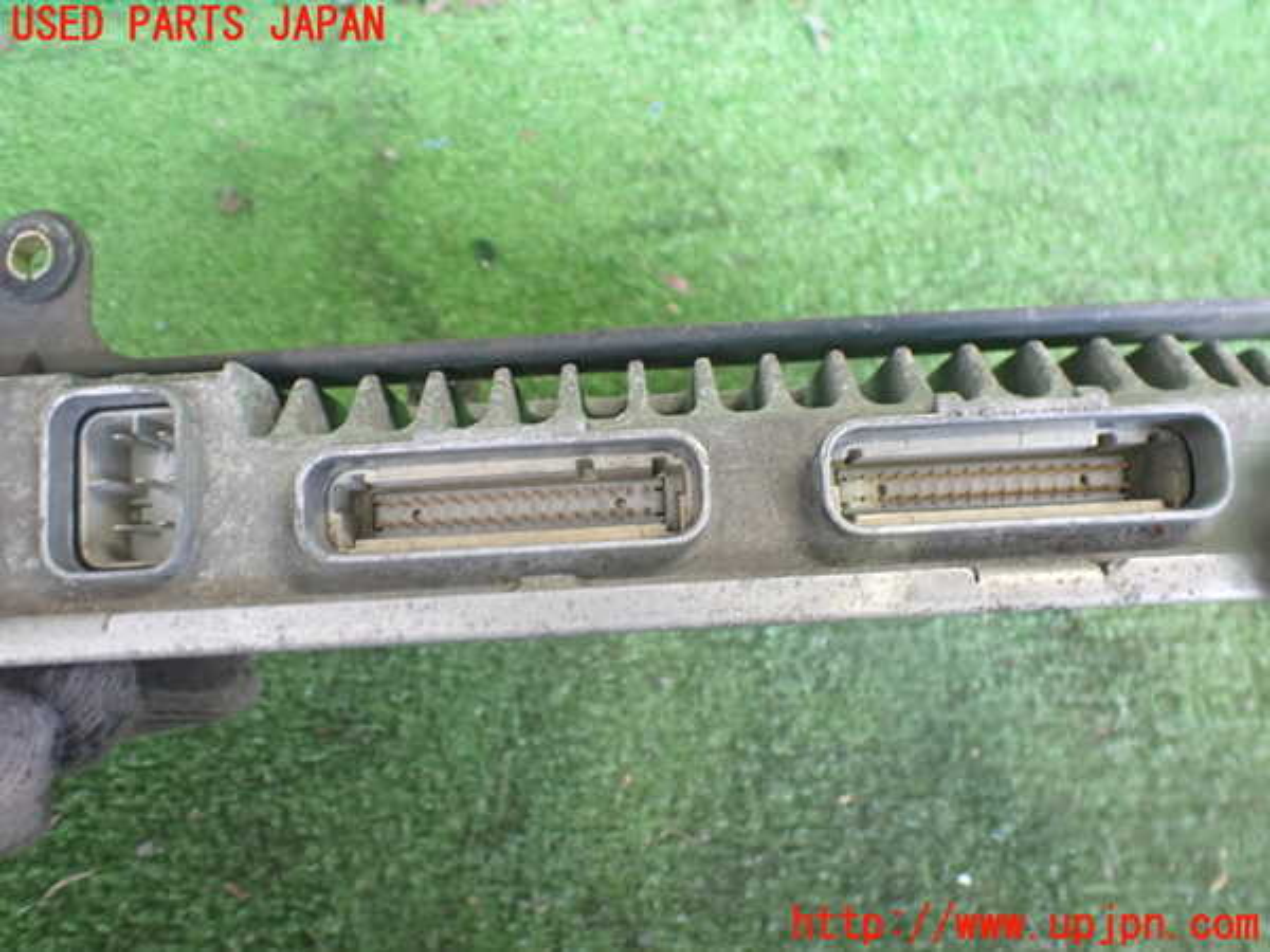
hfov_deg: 60.0
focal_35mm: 30
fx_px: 1101
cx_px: 635
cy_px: 476
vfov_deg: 46.8
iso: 800
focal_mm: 5.4
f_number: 2.3
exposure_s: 1/60
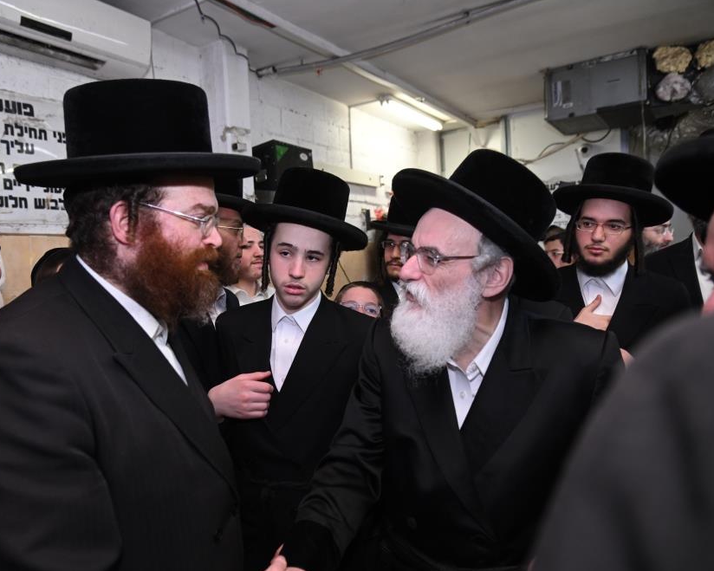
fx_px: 592
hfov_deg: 61.9
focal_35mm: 28
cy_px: 288
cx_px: 306
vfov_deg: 51.5
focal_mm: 24
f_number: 4
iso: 1250
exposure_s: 1/160
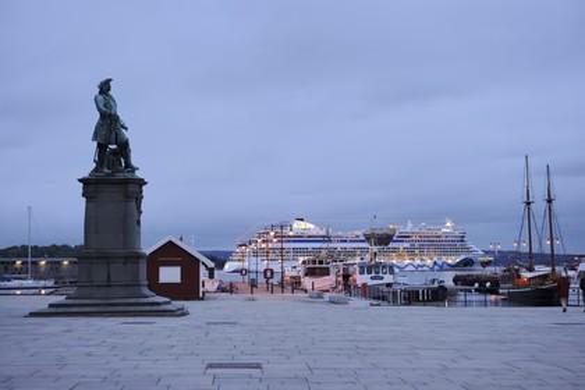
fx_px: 1007
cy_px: 195
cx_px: 292
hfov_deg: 32.4
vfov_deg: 21.9
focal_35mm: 62
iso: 400
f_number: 4.5
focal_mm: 62
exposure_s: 1/6
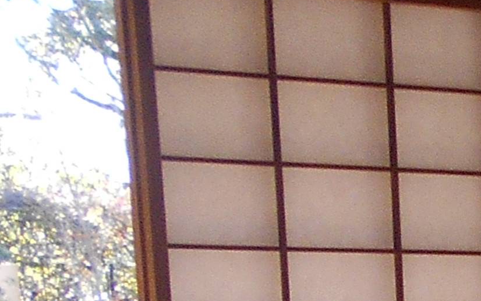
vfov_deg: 6.8
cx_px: 1249
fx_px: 2254
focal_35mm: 172
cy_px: 914
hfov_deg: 10.2
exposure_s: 1/30
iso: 110
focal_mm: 4.6
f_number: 3.2
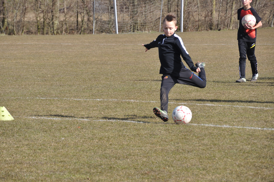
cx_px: 137
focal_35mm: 330
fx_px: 2509
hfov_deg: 6.3
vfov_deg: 4.2
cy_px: 91
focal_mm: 220
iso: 800
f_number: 11
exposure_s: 1/1000
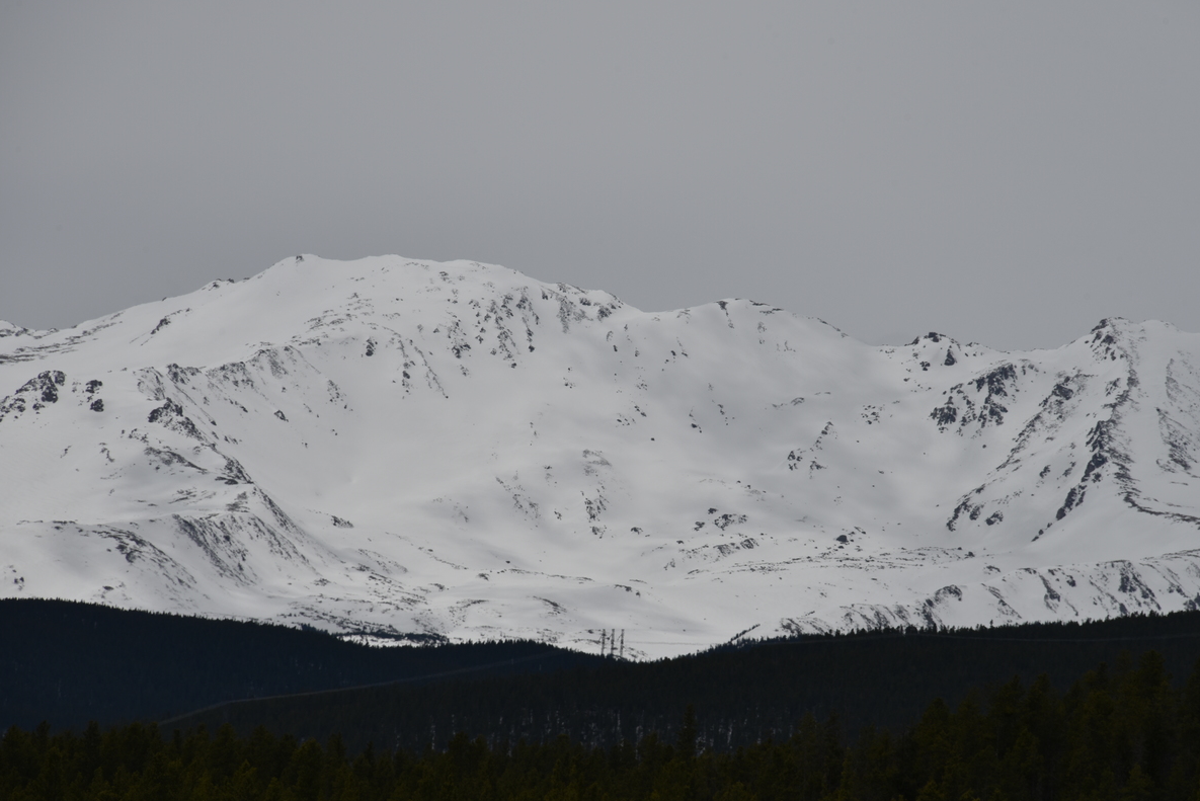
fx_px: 10803
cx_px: 644
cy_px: 428
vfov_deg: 4.2
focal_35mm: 324
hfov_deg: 6.4
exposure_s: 1/800
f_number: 14
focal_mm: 300
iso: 100
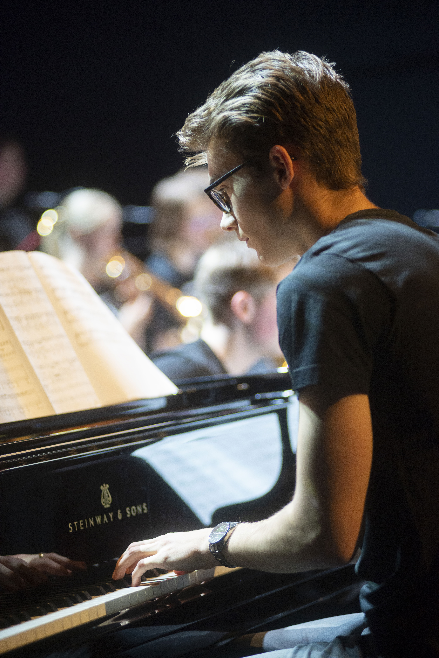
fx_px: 2047
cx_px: 220
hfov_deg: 12.2
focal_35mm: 112
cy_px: 329
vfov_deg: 18.3
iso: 1600
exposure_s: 1/320
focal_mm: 112
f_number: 2.8
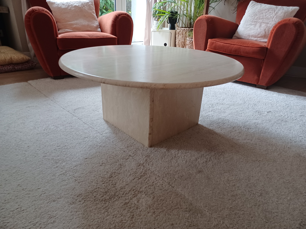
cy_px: 114
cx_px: 153
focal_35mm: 25
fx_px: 221
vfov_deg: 54.9
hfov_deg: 69.4
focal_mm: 4.6
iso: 320
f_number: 1.8
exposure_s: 1/25
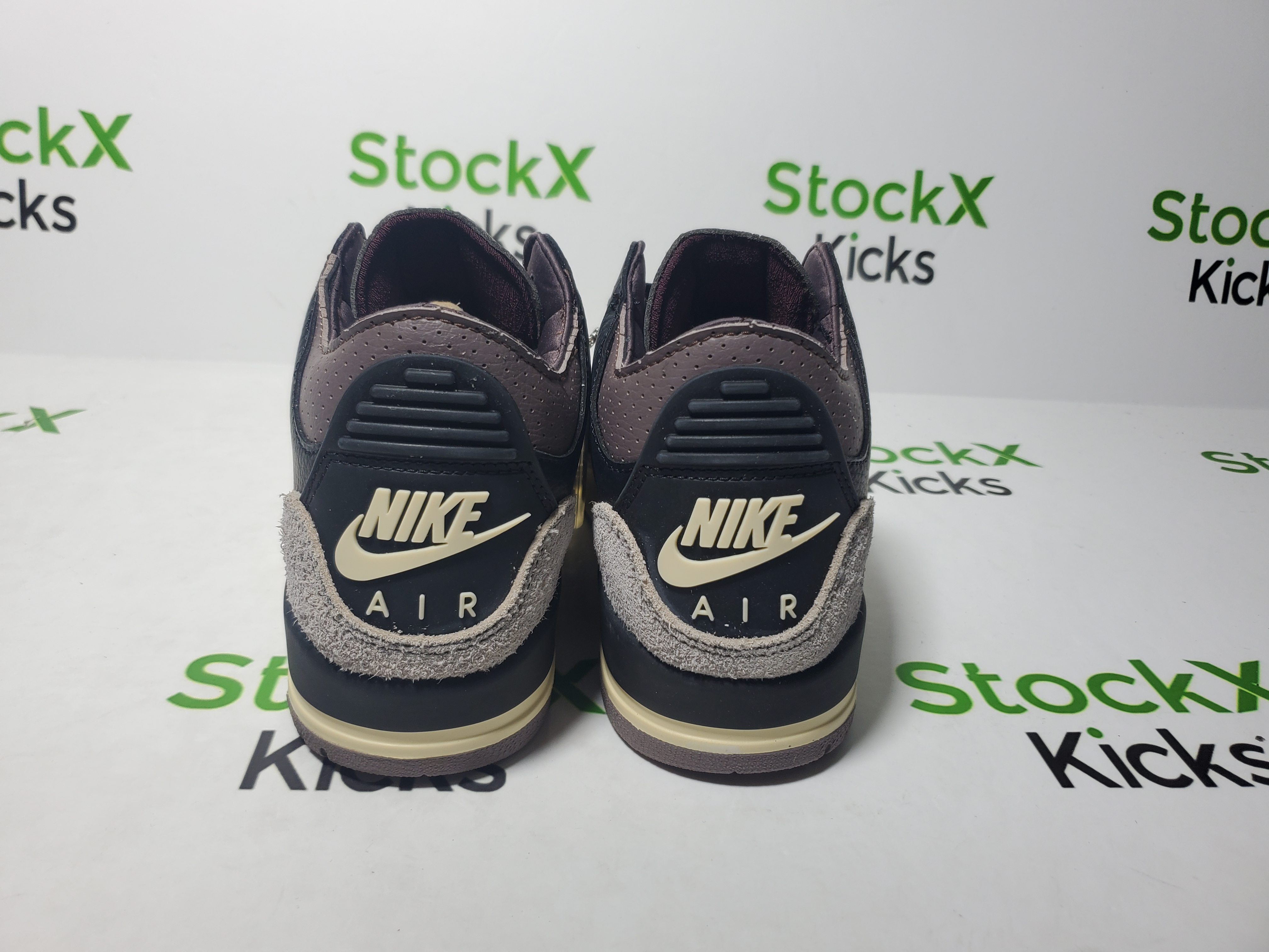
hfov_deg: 67.3
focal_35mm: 26
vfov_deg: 53.1
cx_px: 634
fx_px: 953
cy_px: 476
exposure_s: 1/434
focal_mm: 4.3
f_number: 1.5
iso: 50
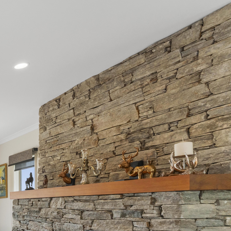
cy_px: 216
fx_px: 294
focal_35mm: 39
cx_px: -146
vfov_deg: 39.2
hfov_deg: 25.6
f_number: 8
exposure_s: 1/60
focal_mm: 14
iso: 640
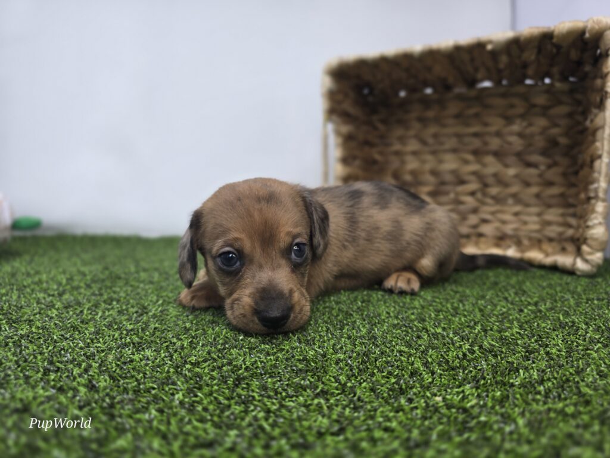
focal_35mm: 23
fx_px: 405
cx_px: 305
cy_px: 229
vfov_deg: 58.9
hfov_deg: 73.9
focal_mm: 6.3
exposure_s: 1/120
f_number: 1.7
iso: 40
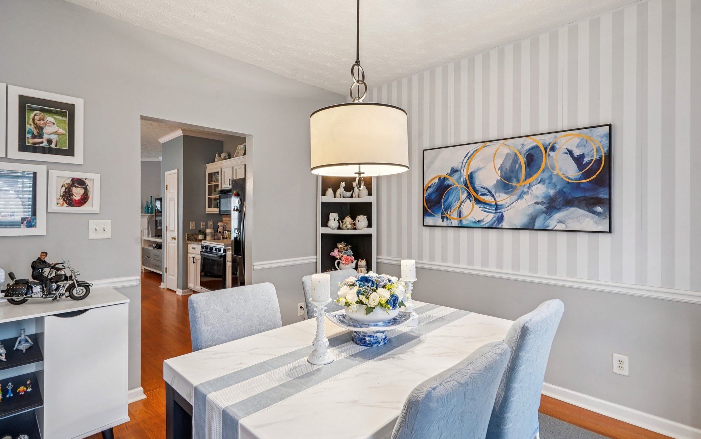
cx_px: 358
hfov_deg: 94.3
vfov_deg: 68.0
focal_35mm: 17
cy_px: 207
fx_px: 325
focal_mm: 16
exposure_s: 1/20
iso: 400
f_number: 8
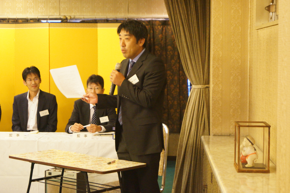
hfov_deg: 24.6
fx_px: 664
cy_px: 96
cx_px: 145
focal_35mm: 82
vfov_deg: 16.5
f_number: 5.6
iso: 3200
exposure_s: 1/13
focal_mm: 55
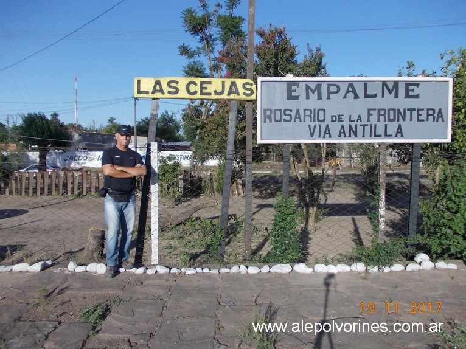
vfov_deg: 49.7
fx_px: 377
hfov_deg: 63.5
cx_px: 233
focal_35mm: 28
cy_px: 174
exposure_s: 1/400
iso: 80
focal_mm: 4
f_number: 5.4
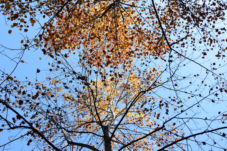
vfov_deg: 23.2
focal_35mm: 59
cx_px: 107
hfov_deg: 34.2
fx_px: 369
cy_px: 71
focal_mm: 35
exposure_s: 1/250
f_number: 8
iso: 220
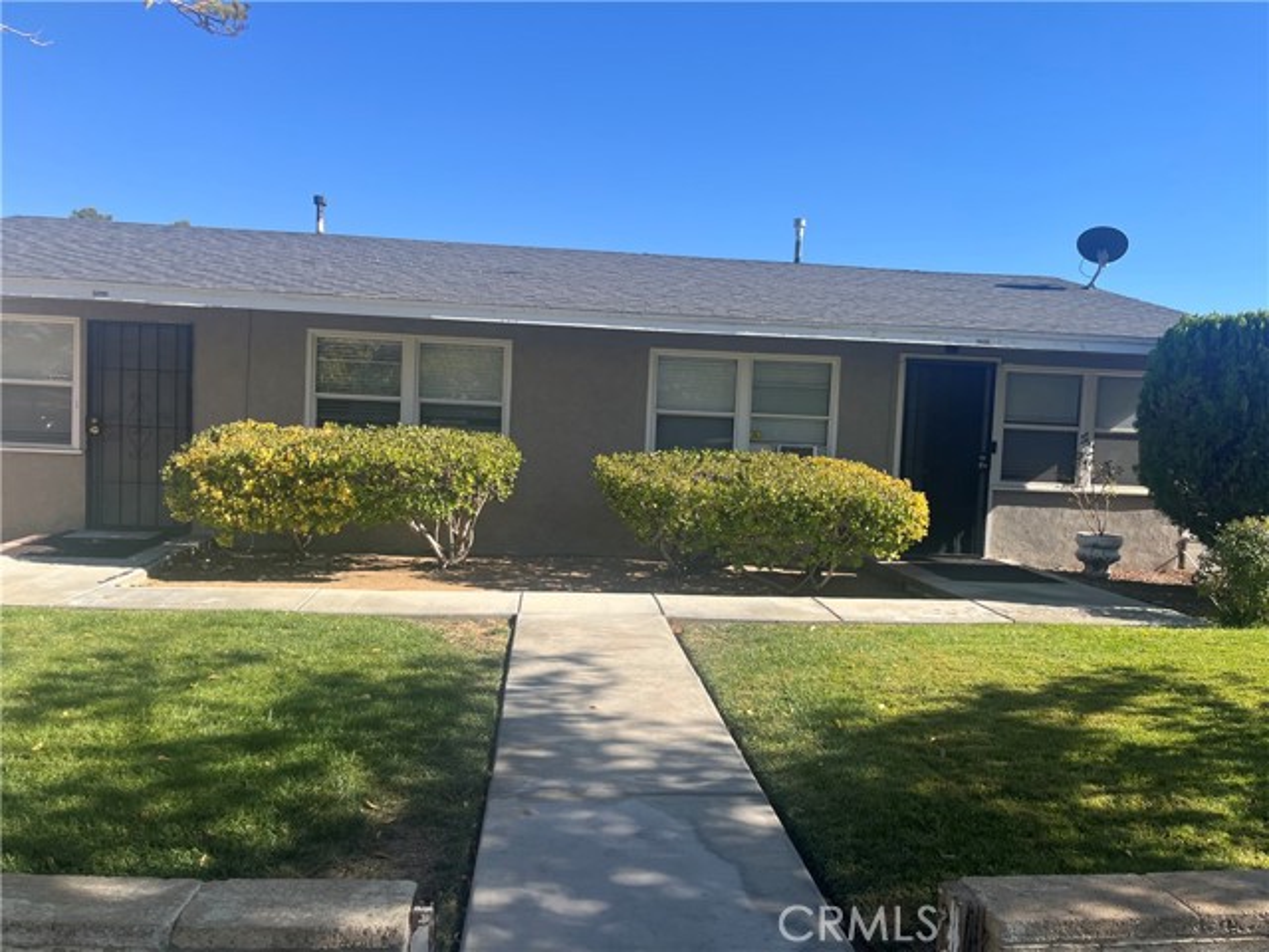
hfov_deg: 67.3
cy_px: 476
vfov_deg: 53.1
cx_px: 634
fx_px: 953
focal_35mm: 26
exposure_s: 1/1992
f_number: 1.6
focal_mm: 5.1
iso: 50
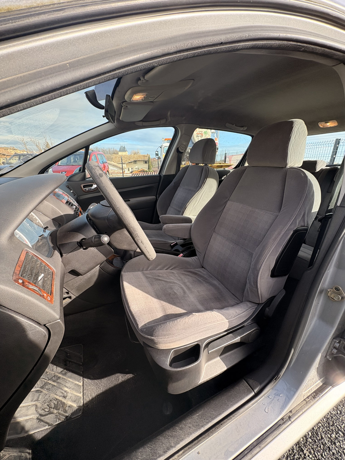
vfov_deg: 102.1
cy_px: 230
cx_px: 172
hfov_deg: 85.7
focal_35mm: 14
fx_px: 186
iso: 64
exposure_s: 1/295
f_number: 2.2
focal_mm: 2.22
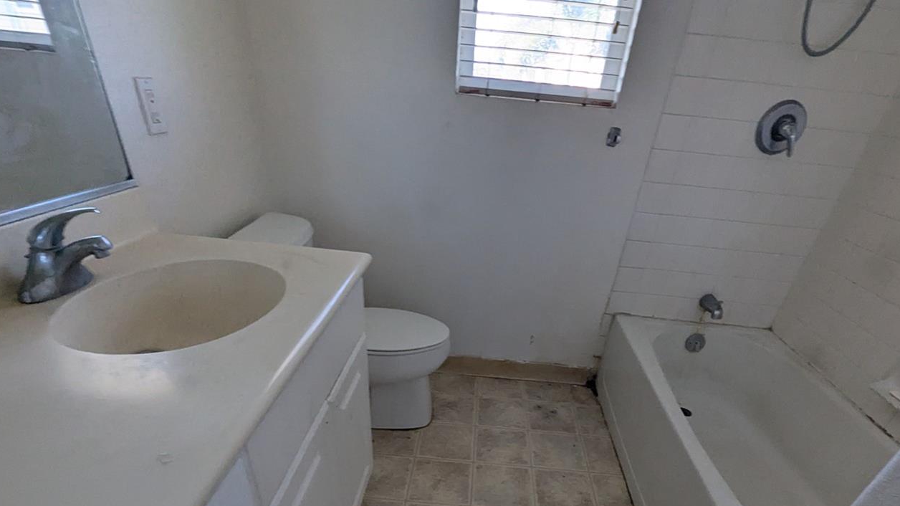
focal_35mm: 18
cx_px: 470
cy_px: 419
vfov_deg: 55.8
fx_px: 429
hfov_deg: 92.6
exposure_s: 1/105
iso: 171
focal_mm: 1.95
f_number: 2.2
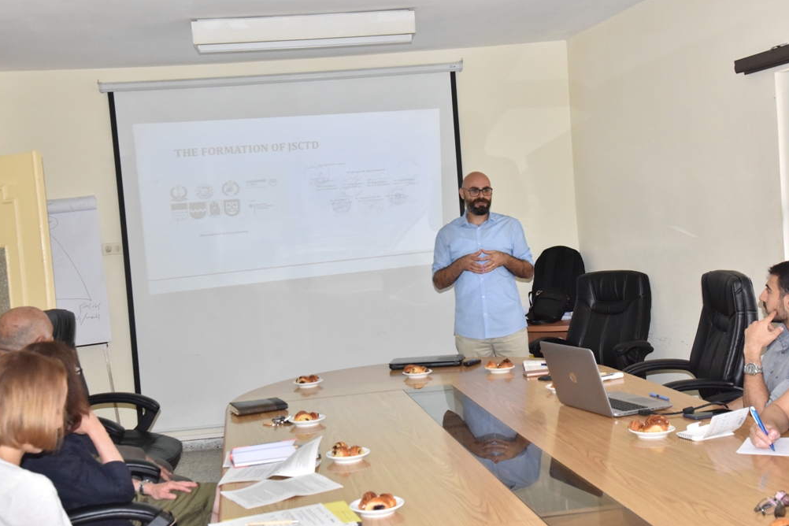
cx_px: 396
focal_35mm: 47
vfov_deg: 28.6
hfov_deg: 41.9
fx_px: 1030
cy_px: 260
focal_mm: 46
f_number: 9
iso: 3200
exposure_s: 1/250
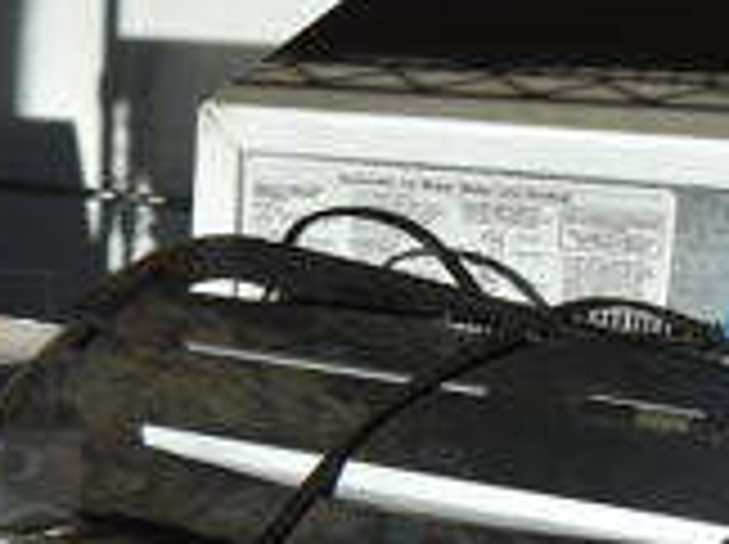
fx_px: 2061
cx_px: -418
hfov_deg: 17.6
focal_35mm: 98
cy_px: 288
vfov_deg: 15.1
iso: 100
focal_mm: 18
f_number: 9
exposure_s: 1/320
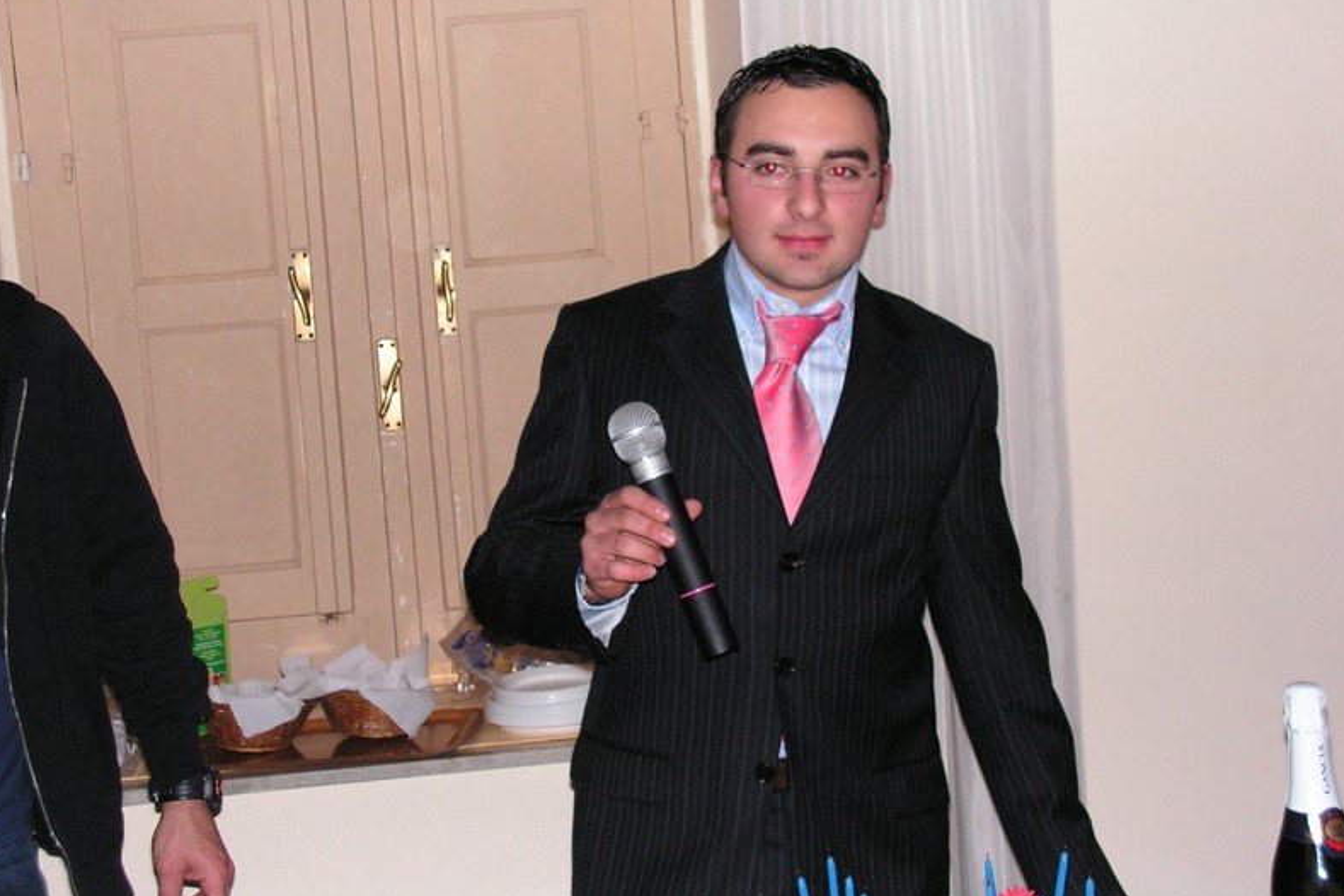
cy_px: 392
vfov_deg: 23.4
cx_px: 669
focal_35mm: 58
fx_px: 2165
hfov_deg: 34.5
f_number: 3.2
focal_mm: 9.2
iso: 200
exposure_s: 1/60
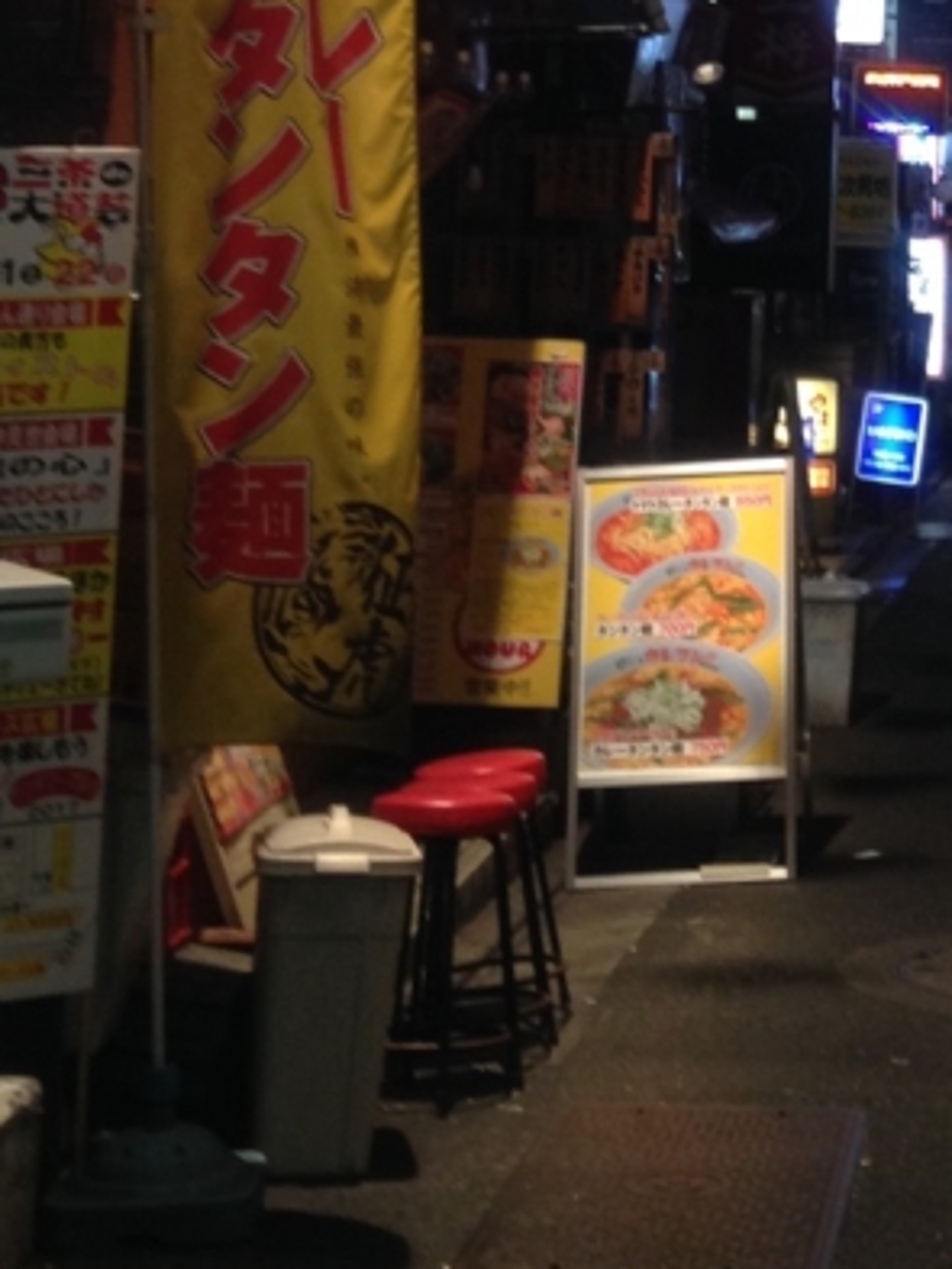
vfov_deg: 21.6
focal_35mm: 86
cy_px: -123
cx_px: 1042
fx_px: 3152
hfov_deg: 16.7
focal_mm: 4.12
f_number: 2.4
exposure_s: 1/20
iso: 100
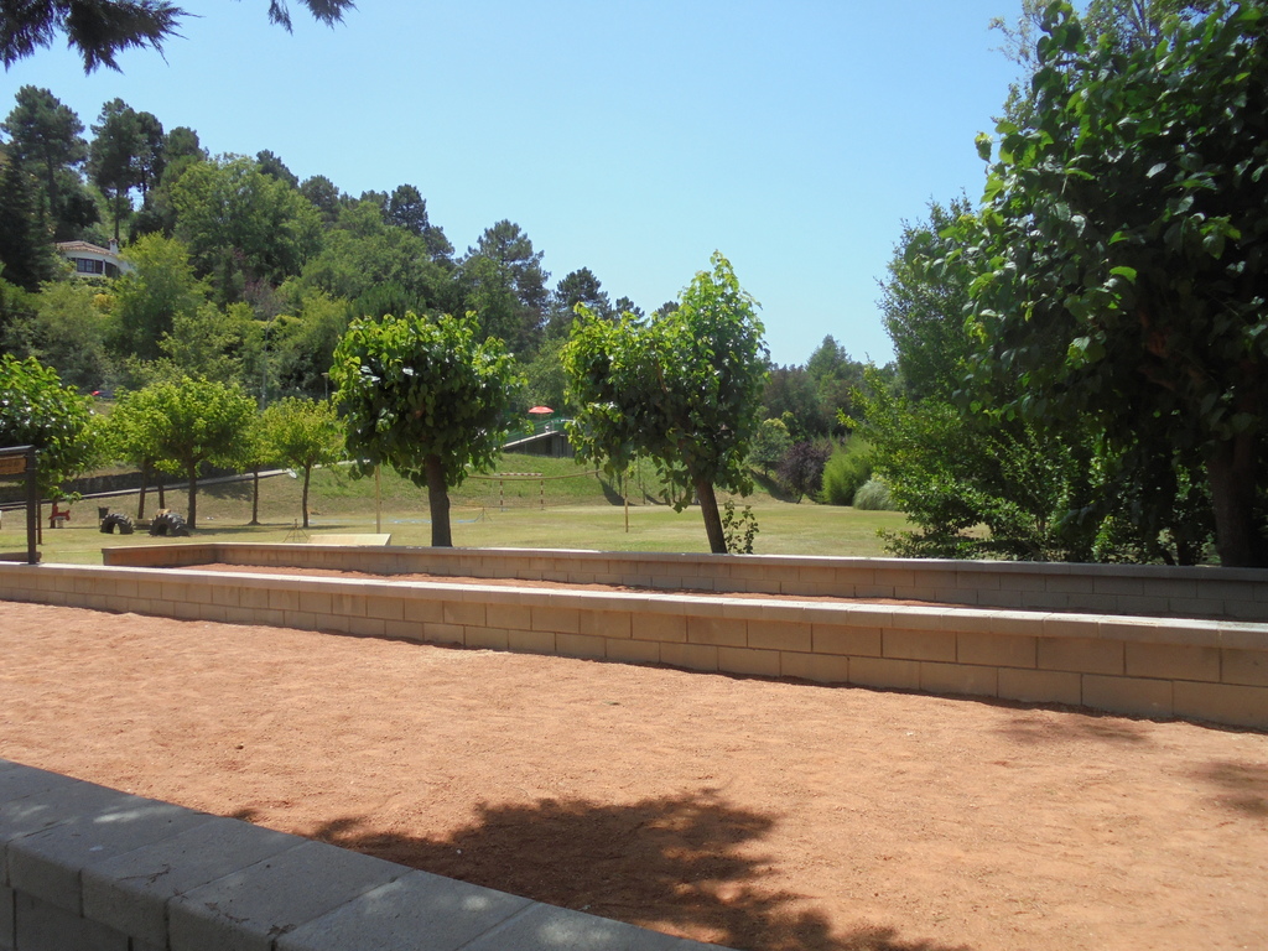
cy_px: 476
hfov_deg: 67.3
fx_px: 952
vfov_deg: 53.1
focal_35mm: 26
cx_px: 634
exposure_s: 1/800
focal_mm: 4.6
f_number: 3.5
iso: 100
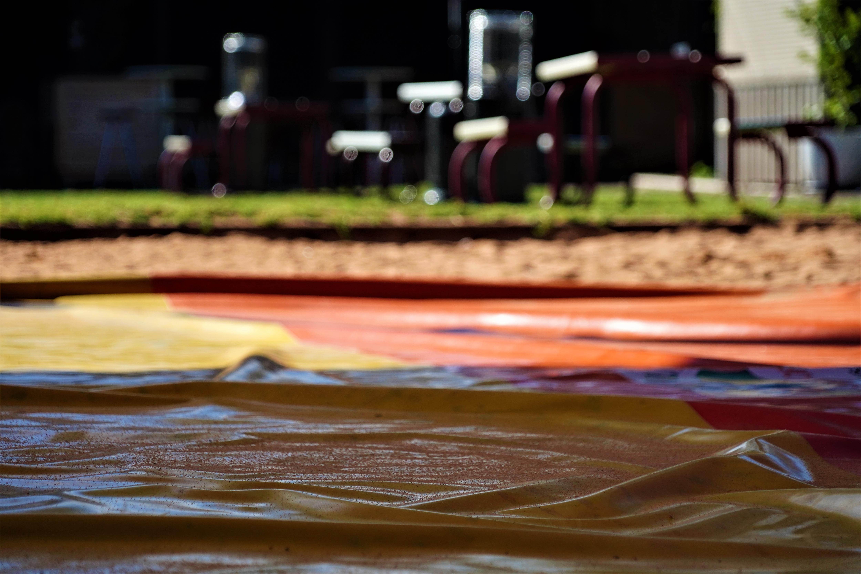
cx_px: 430
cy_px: 287
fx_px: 3898
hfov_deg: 12.6
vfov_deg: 8.4
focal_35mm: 163
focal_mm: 163
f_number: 6.3
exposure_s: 1/4000
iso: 1000
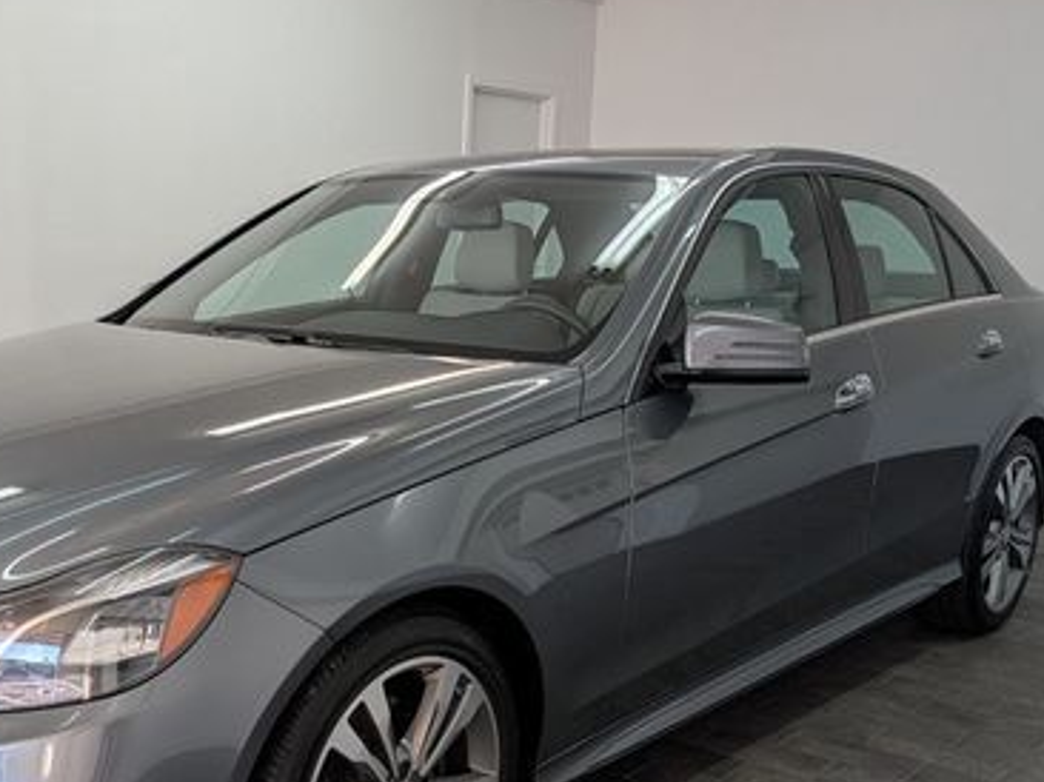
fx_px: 1266
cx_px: 322
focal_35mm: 42
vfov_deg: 33.8
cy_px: 554
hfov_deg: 44.0
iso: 19
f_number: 1.68
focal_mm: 6.9
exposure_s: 1/147
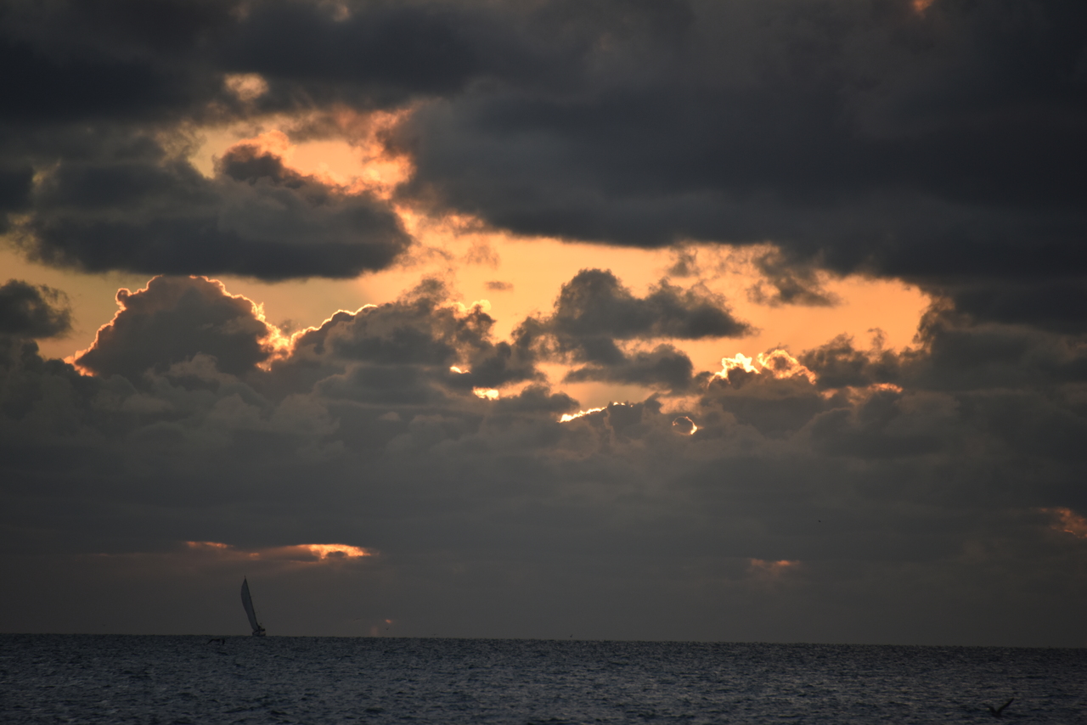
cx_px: 544
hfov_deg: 6.9
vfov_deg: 4.6
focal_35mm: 300
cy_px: 362
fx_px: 9060
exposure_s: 1/640
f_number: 5.6
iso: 320
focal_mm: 300
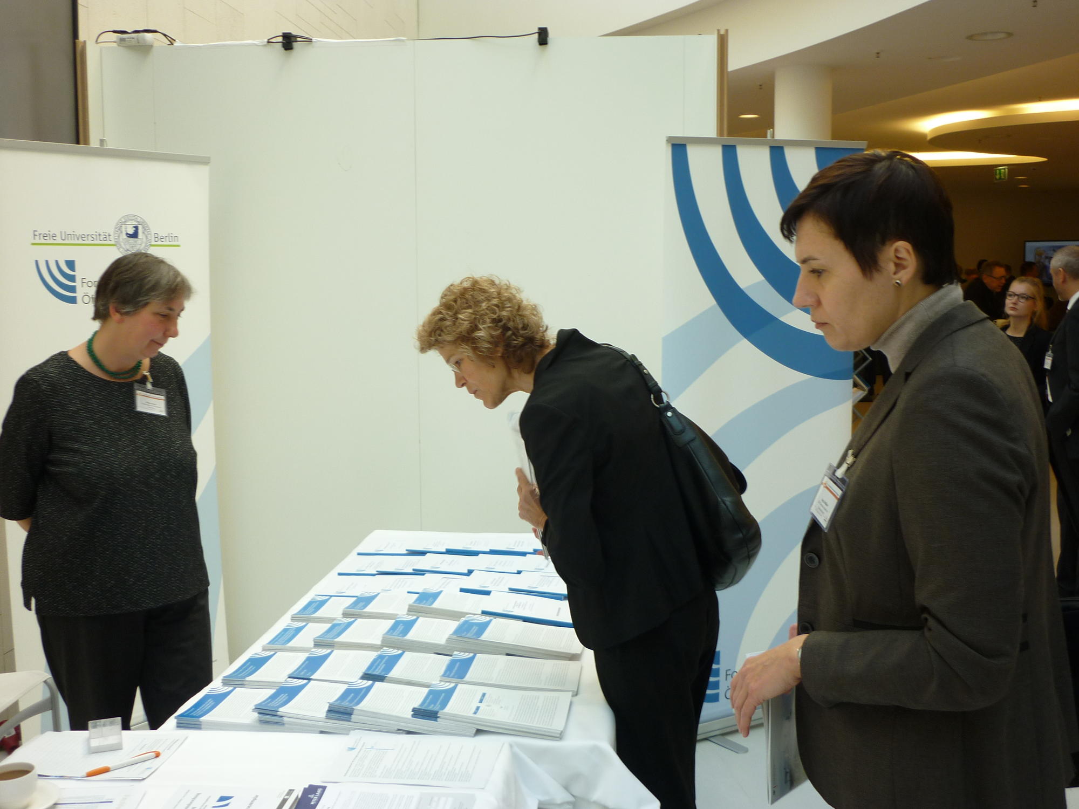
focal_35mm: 36
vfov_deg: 39.7
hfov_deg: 51.4
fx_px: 1122
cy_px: 404
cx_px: 540
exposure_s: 1/30
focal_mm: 5.9
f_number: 2.9
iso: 80
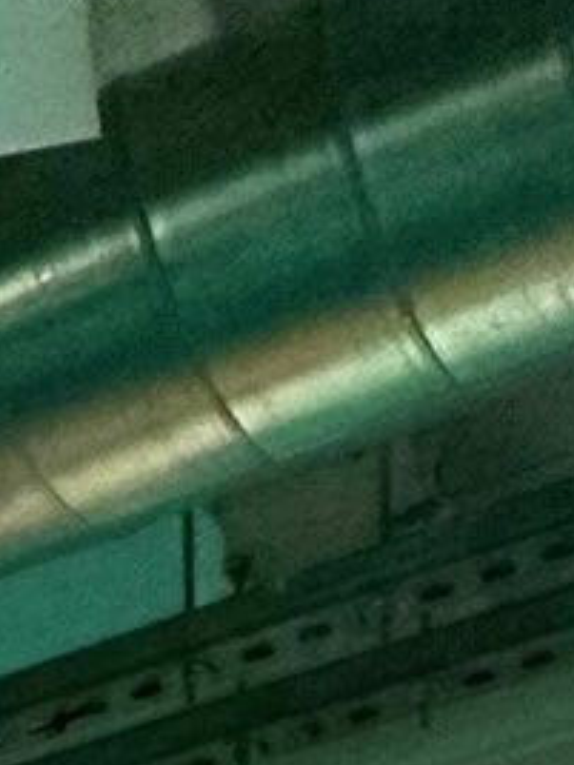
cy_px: 2341
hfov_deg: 13.8
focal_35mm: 107
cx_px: 180
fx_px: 2366
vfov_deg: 11.0
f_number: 2.2
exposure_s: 1/100
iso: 320
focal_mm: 2.22
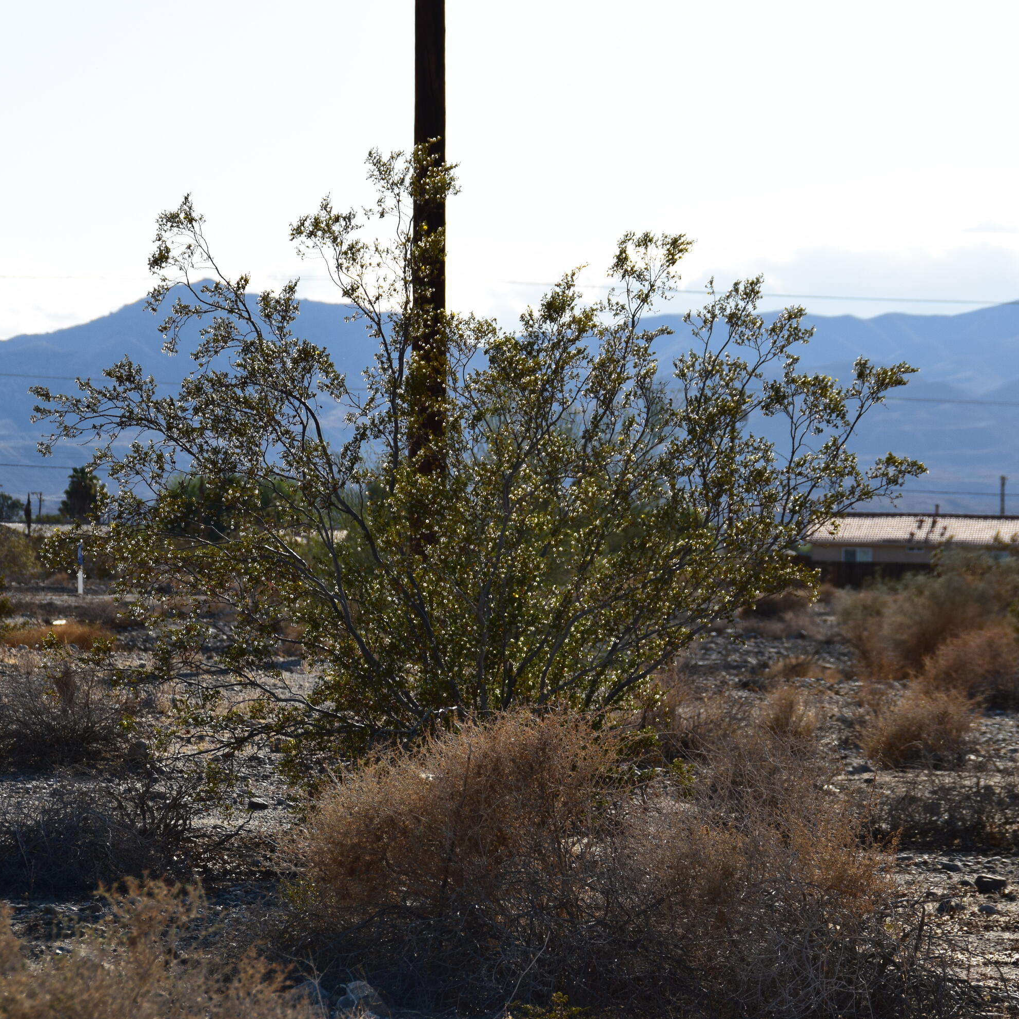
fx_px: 5450
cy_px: 513
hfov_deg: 10.7
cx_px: 516
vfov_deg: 10.7
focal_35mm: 164
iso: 280
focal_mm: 85
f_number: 11
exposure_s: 1/500
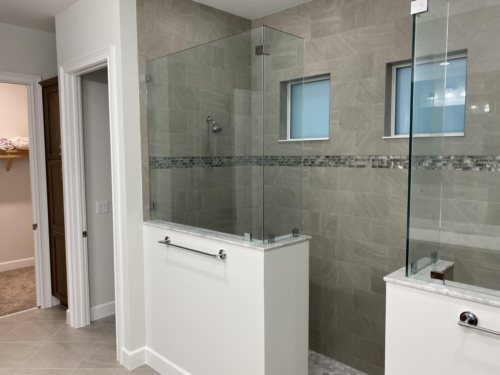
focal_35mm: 27
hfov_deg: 65.3
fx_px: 390
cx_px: 246
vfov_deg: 51.4
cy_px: 189
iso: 64
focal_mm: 4.25
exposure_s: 1/60
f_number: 1.8
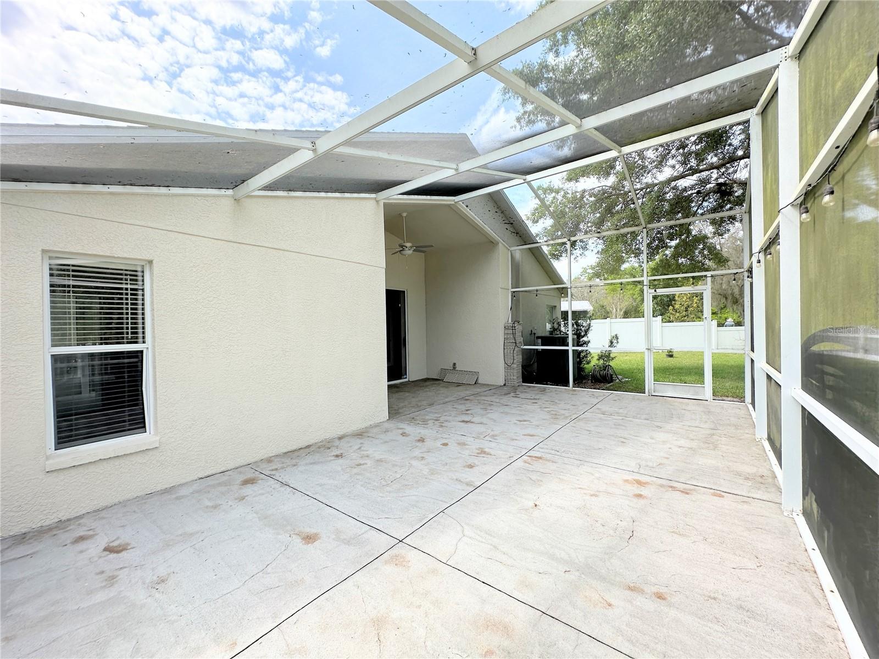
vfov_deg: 85.7
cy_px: 330
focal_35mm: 14
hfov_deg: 102.1
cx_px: 440
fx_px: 356
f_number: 2.2
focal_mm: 2.22
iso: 40
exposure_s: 1/374
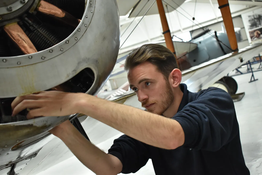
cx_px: 131
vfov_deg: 30.8
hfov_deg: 45.0
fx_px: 316
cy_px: 88
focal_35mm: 44
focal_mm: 29
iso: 1800
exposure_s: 1/320
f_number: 4.2
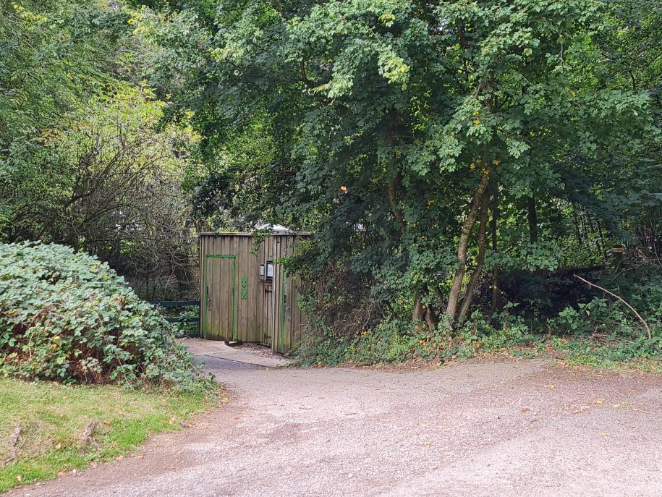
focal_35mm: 27
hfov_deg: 65.3
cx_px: 341
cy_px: 246
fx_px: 517
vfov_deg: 51.4
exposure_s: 1/155
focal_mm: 5.4
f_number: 1.8
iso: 50
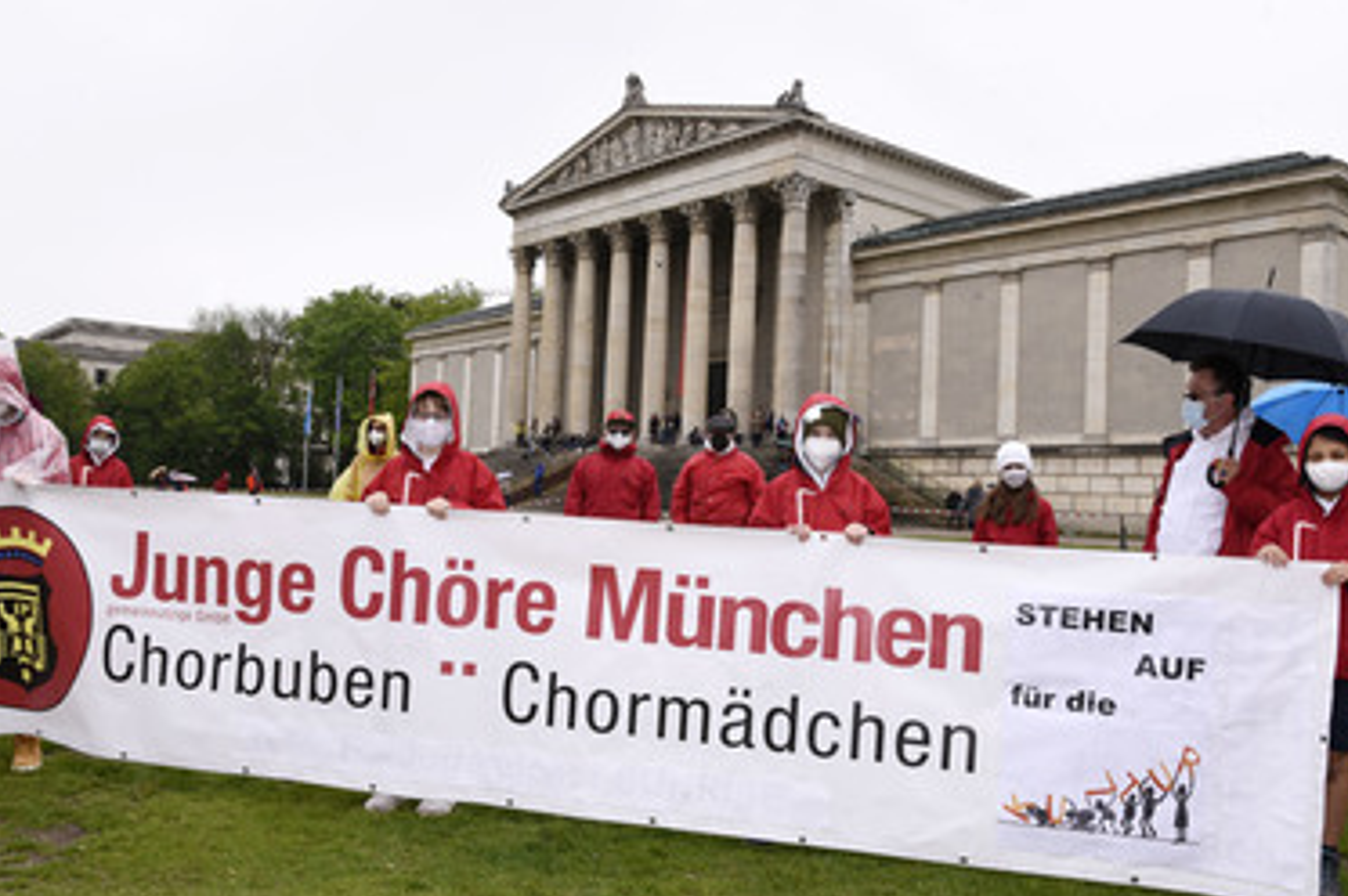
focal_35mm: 29
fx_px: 1085
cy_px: 470
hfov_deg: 63.7
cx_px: 656
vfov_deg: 44.9
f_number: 11
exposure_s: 1/160
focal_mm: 24
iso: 400
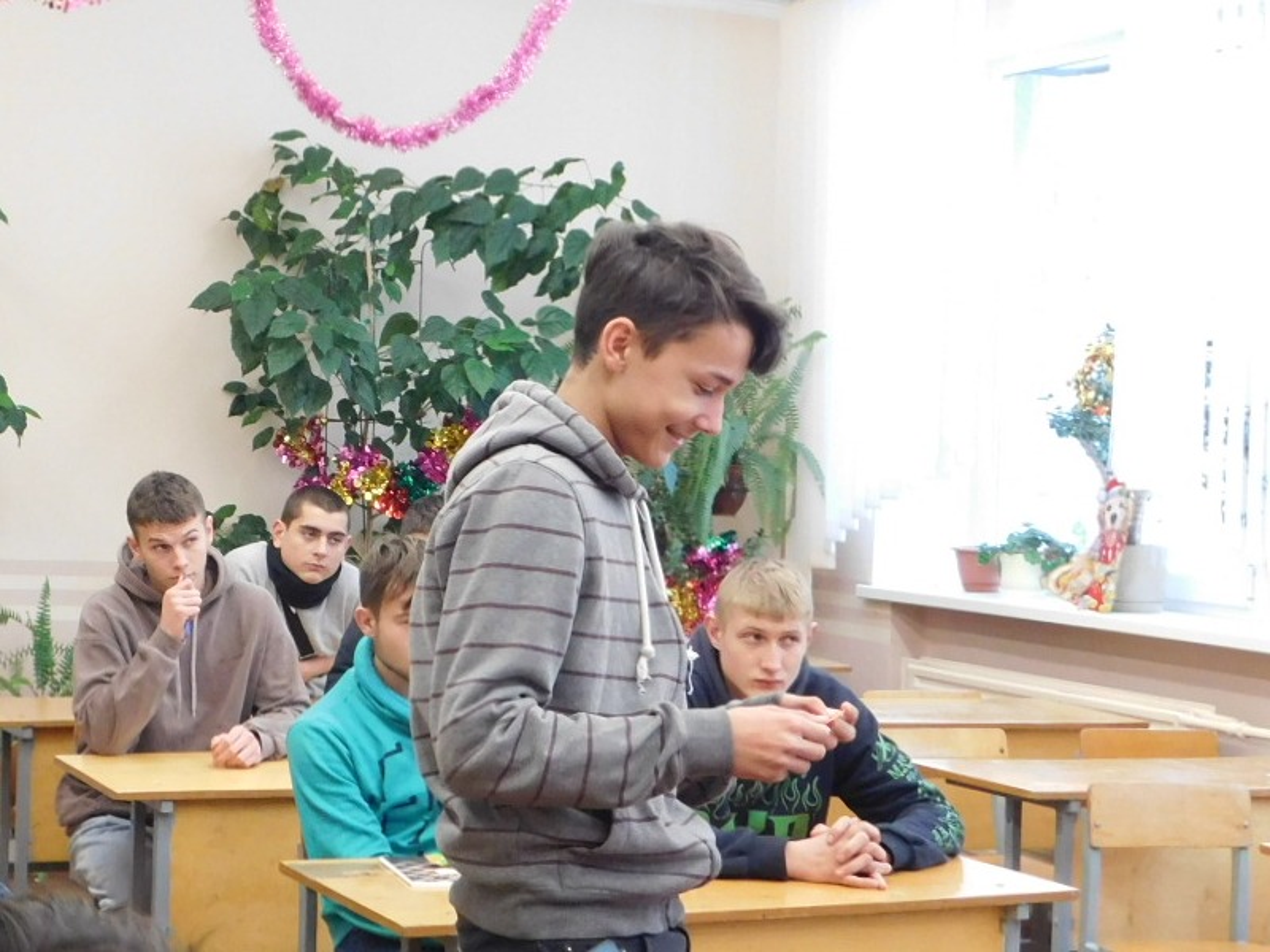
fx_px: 1321
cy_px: 476
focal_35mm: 36
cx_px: 635
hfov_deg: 51.4
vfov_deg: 39.7
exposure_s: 1/30
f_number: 3.5
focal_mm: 6.3
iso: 320
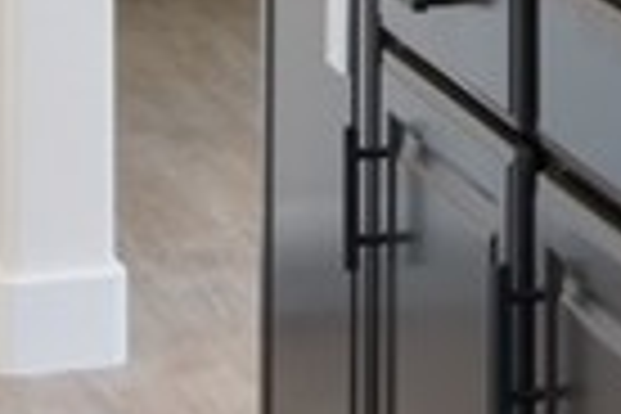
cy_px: -700
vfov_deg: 5.1
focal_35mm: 259
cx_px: 1148
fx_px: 4467
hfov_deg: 7.7
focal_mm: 35
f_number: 22
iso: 100
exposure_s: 5
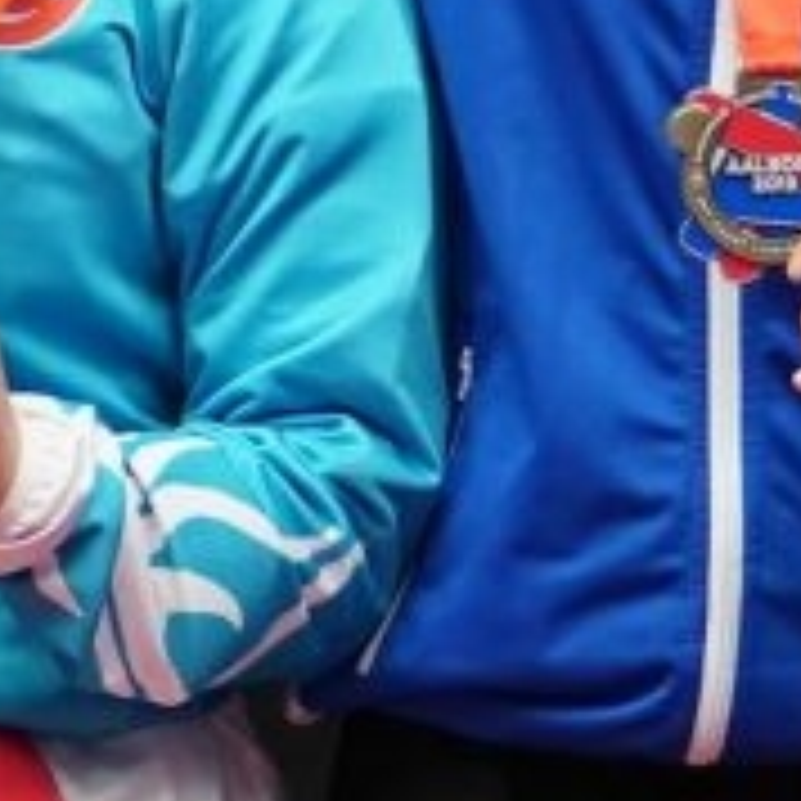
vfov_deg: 2.1
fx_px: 21336
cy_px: 981
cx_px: 302
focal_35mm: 815
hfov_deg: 2.2
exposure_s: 1/320
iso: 1250
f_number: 2.8
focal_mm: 95
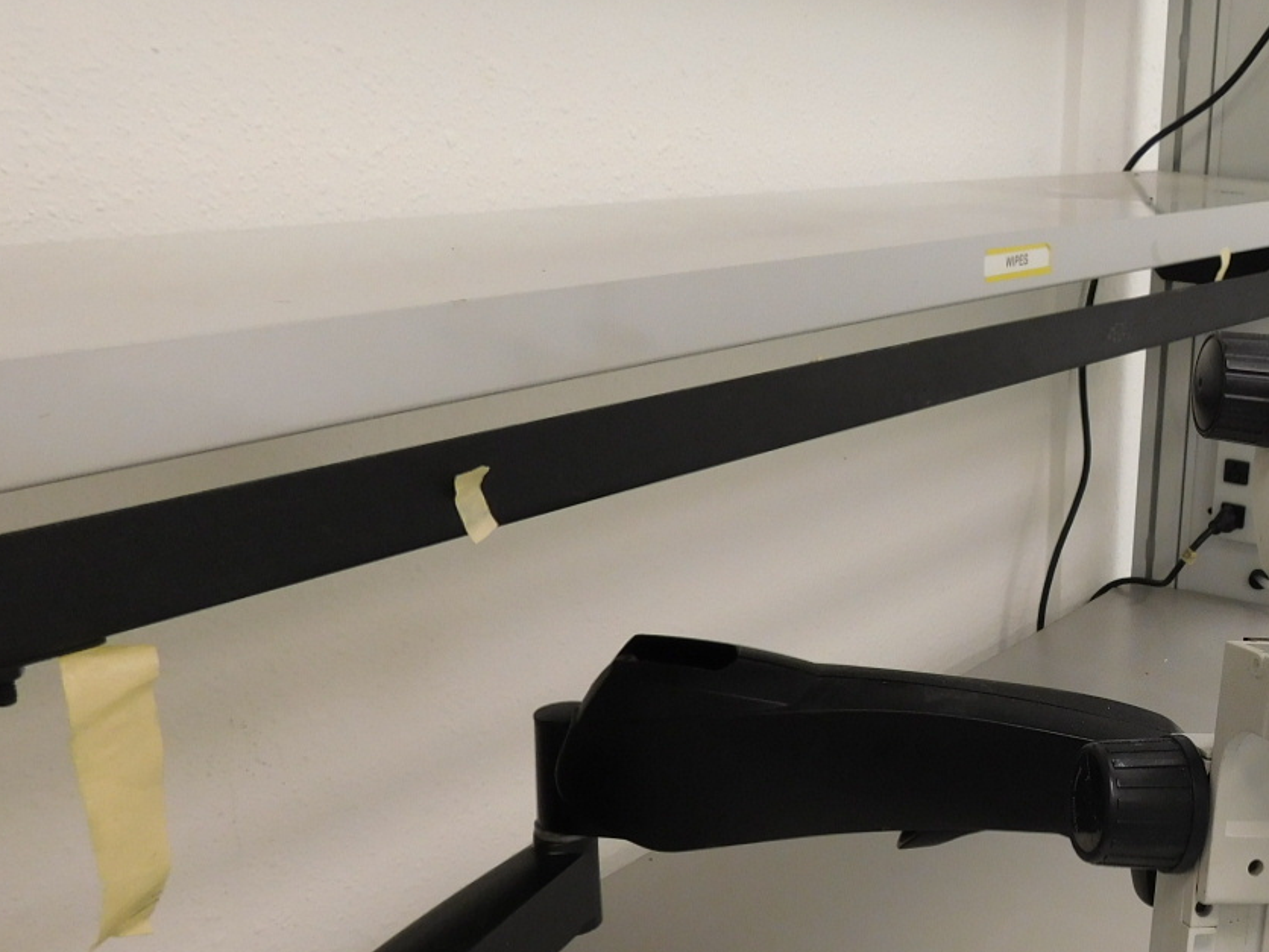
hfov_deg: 39.4
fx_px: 1613
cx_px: 1172
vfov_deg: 32.4
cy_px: 683
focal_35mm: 44
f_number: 3
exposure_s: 1/40
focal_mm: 4
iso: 125
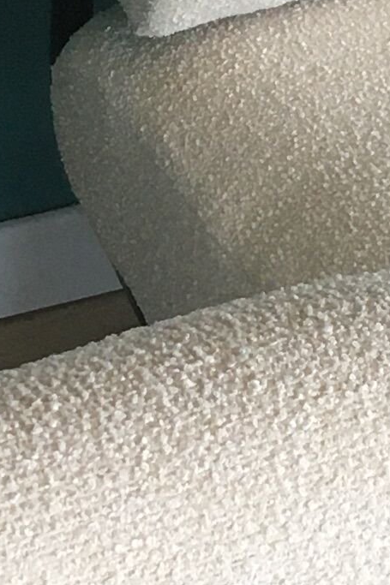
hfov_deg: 7.6
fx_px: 2894
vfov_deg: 11.6
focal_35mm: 178
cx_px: -139
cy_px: 285
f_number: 2.2
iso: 50
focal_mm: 4.15
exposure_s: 1/33
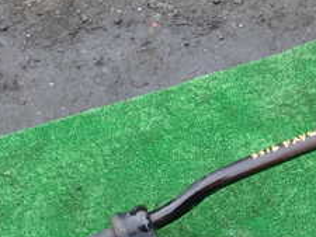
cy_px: 163
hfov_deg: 23.6
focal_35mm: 80
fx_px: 731
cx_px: 299
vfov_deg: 18.4
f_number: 3.2
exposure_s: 1/60
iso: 100
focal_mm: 5.4
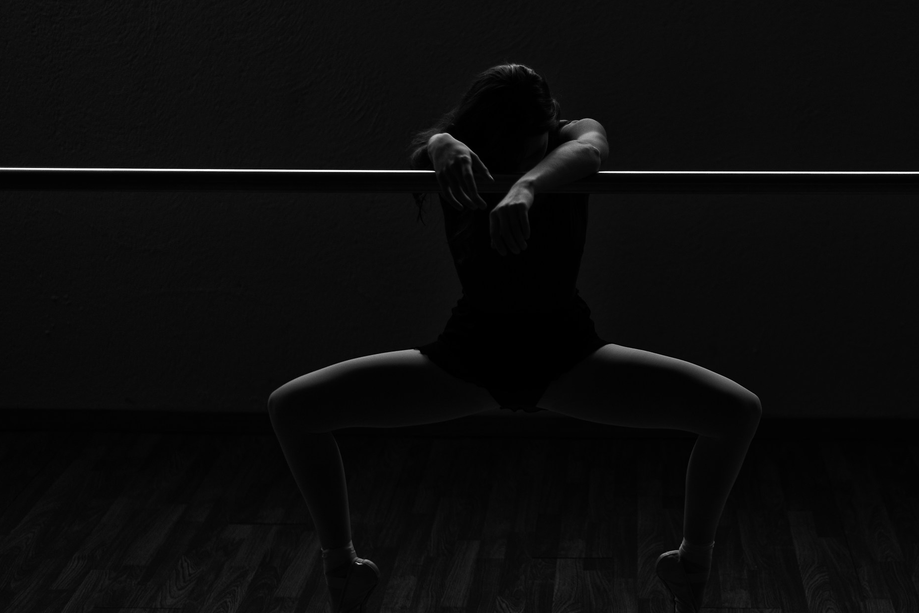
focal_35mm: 65
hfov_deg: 30.9
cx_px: 520
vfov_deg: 20.9
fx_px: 1660
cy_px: 353
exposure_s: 1/125
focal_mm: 50
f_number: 1.8
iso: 640
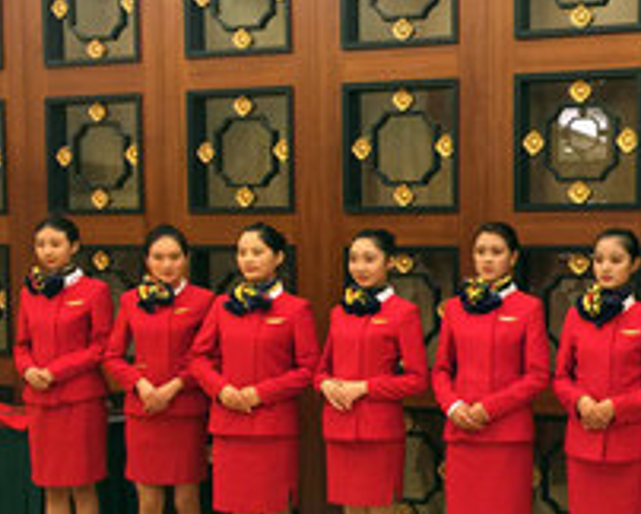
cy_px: 366
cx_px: 606
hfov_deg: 31.6
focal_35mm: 56
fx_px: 1063
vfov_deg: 26.9
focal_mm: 4.15
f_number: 2.2
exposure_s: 1/10
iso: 100
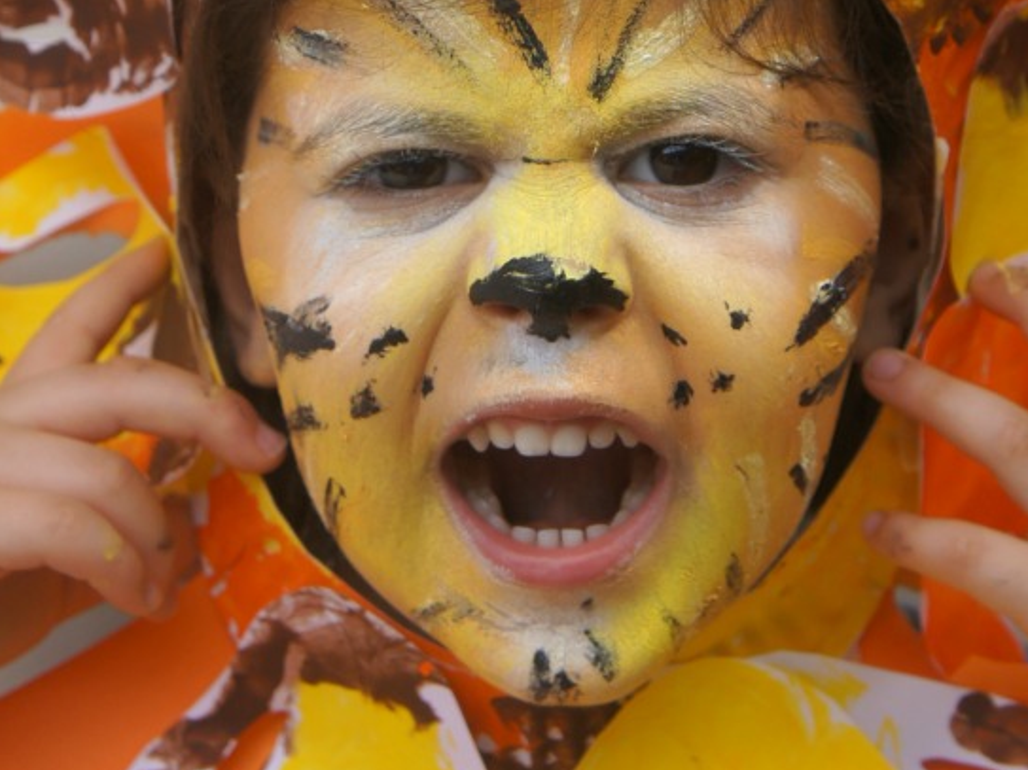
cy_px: 81
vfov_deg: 18.9
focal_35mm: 77
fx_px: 2278
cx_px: 519
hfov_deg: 25.4
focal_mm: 35
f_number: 5.6
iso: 200
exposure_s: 1/320
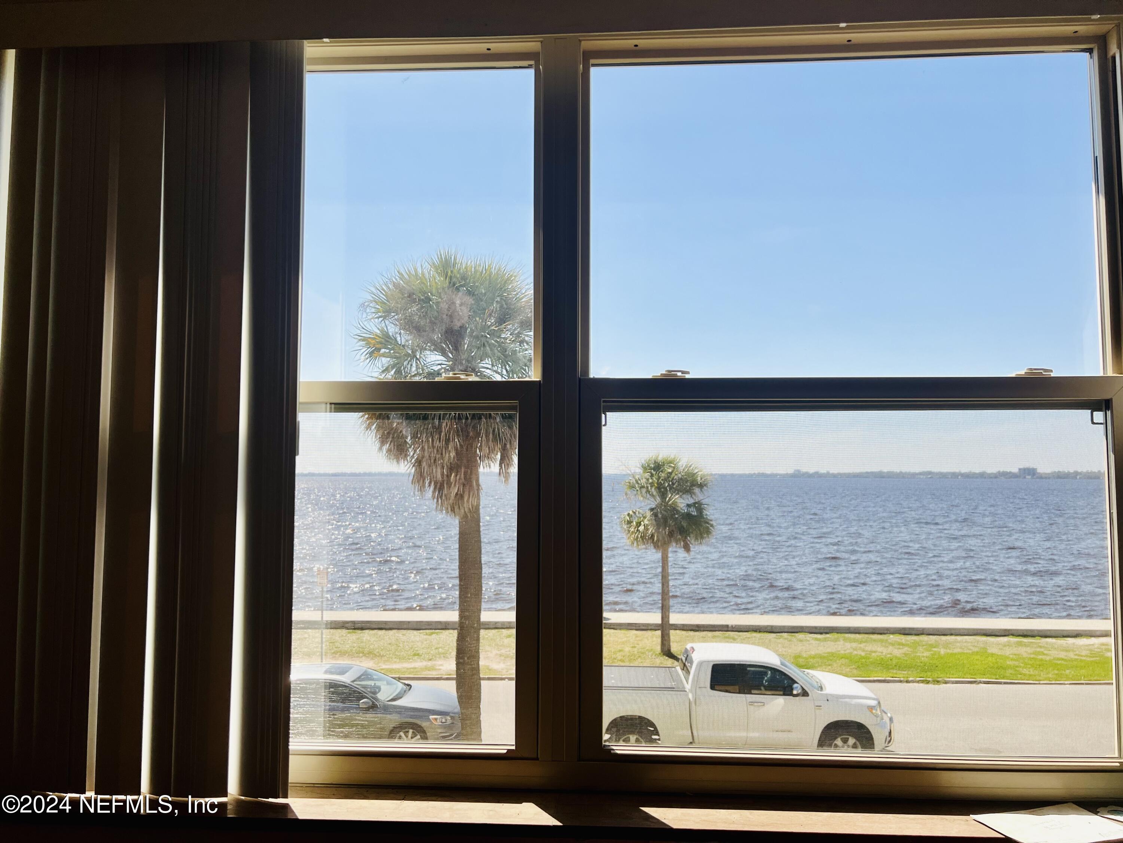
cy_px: 422
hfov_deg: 67.3
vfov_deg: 53.1
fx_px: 843
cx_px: 562
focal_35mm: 26
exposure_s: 1/2915
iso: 50
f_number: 1.5
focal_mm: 5.7
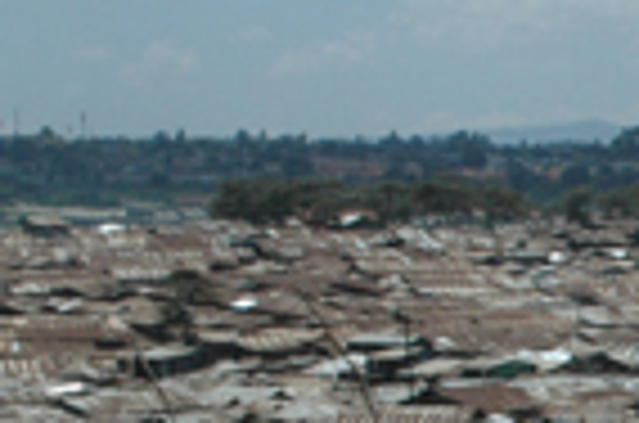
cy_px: 794
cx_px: 1080
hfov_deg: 11.5
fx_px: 2980
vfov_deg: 7.8
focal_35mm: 168
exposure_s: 1/500
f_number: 11
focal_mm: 25
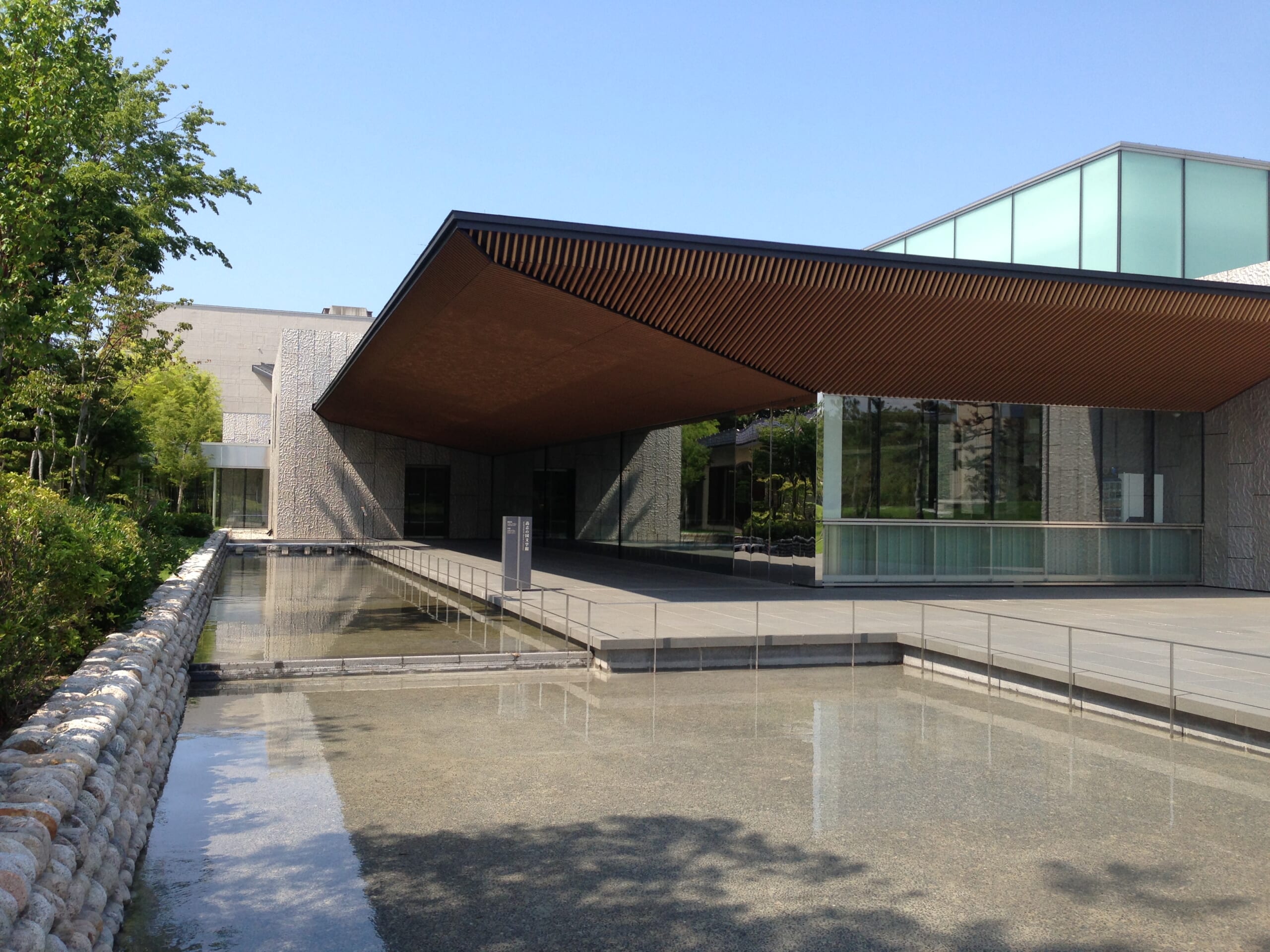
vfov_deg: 42.9
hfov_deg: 55.4
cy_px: 476
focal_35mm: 33
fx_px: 1211
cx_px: 635
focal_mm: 4.13
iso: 50
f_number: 2.4
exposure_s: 1/903
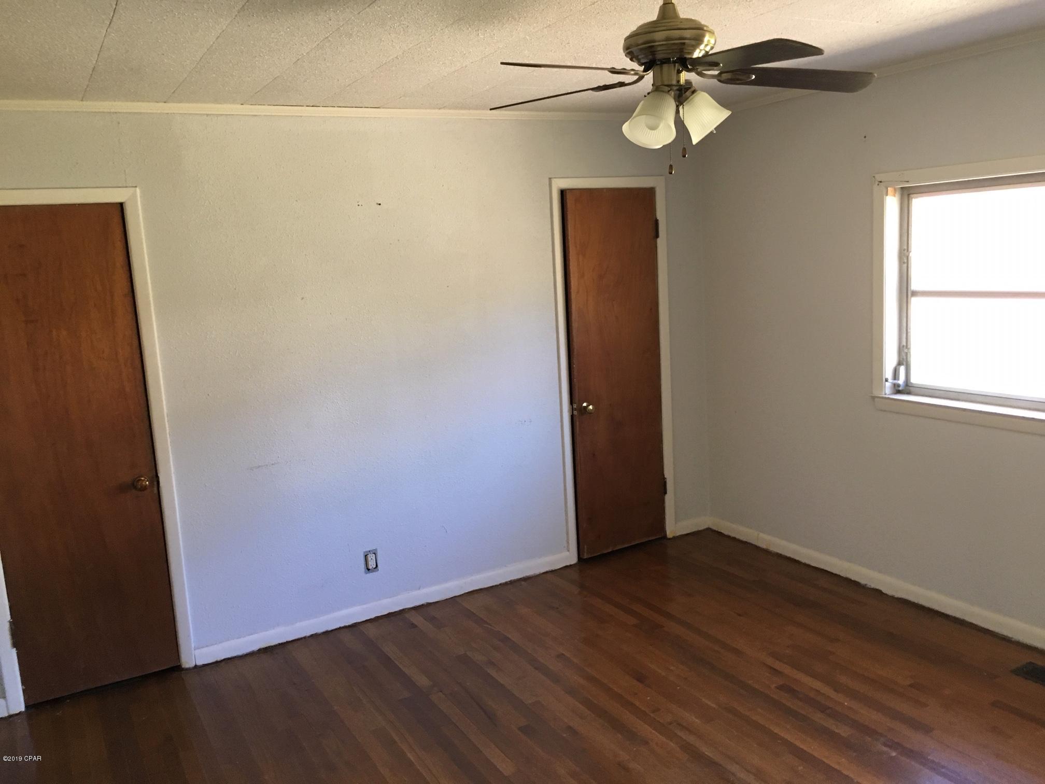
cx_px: 522
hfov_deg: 61.7
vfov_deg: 48.2
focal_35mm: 29
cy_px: 392
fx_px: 875
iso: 125
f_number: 2.2
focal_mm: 4.15
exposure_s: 1/30
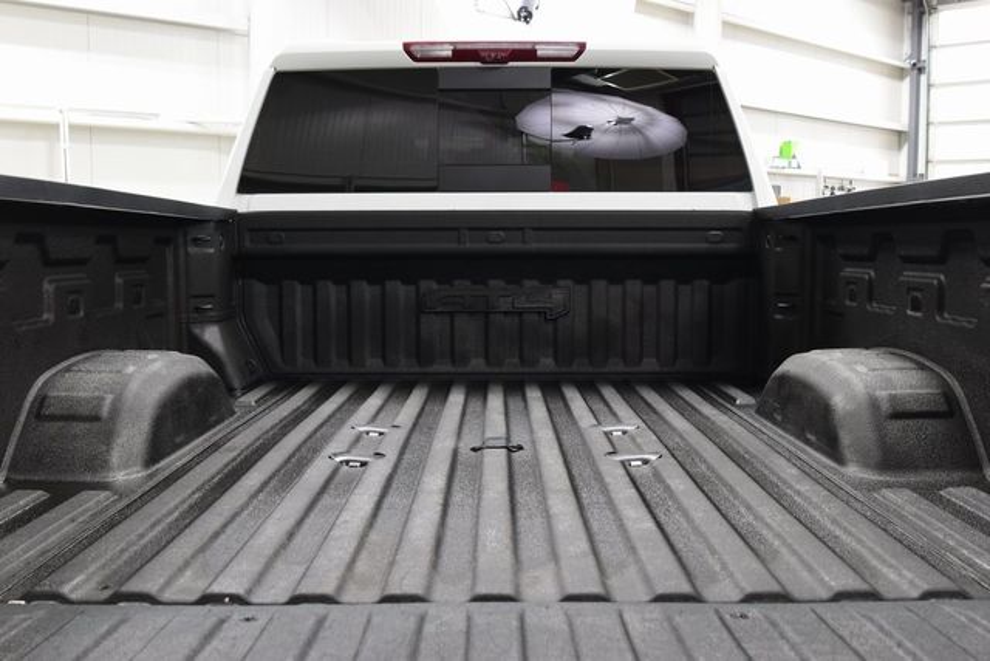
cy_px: 330
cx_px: 495
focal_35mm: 36
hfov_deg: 53.1
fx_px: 990
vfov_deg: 36.9
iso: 1000
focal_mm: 24
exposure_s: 1/15
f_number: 6.3
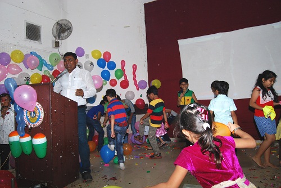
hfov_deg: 67.4
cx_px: 140
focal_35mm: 27
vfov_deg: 48.0
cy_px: 94
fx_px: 211
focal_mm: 18
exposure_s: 1/100
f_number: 6.3
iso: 400
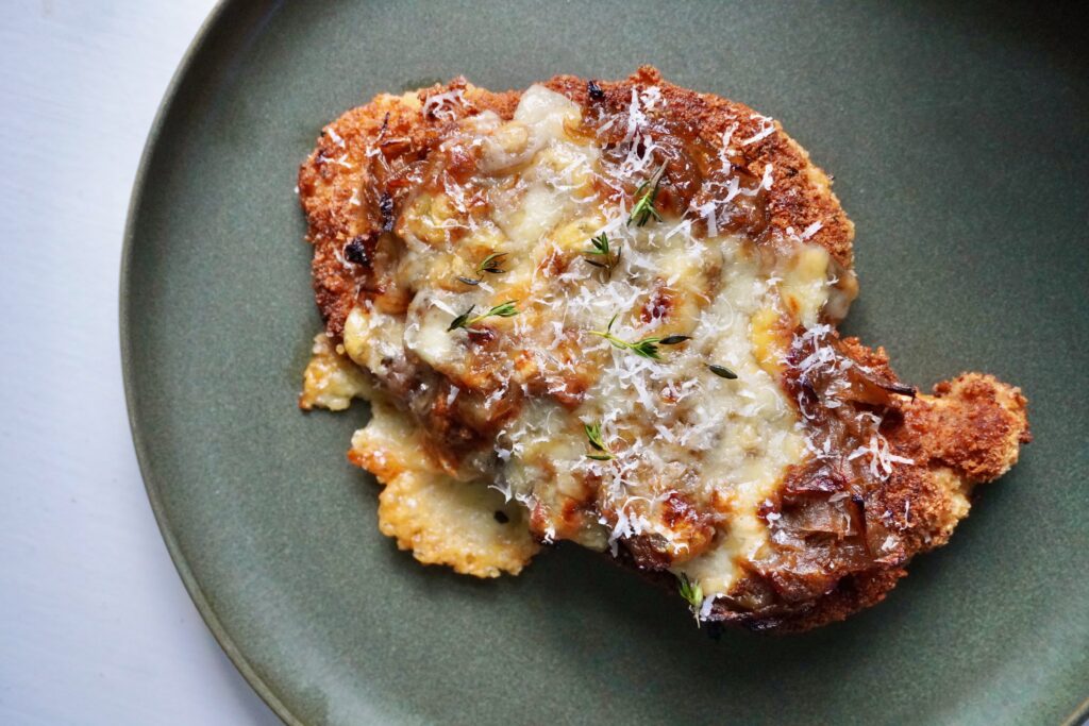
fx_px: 1361
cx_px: 544
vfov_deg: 29.9
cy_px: 363
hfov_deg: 43.6
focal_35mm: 45
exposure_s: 1/500
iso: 2500
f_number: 5
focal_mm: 30
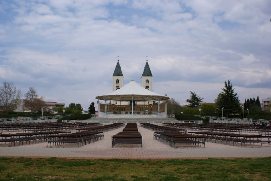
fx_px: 249
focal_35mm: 33
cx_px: 136
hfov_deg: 57.2
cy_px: 90
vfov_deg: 40.1
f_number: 10
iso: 100
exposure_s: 1/250
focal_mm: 22
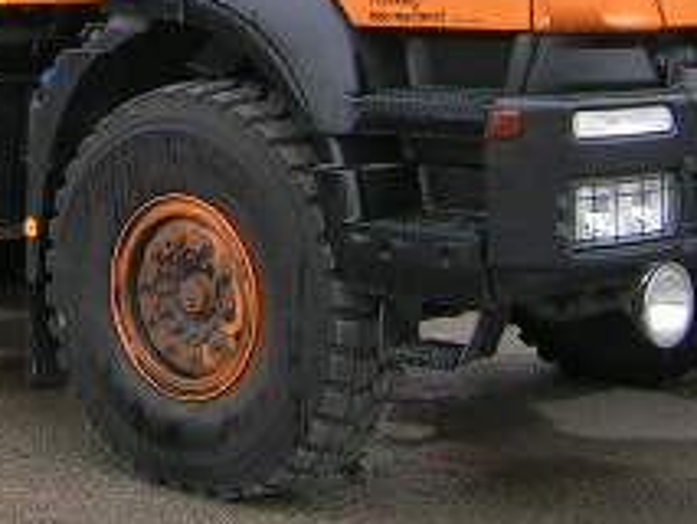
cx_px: 82
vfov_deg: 13.9
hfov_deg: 18.4
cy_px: -20
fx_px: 2115
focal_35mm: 105
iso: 50
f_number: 2.8
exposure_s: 1/71.1
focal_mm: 5.4
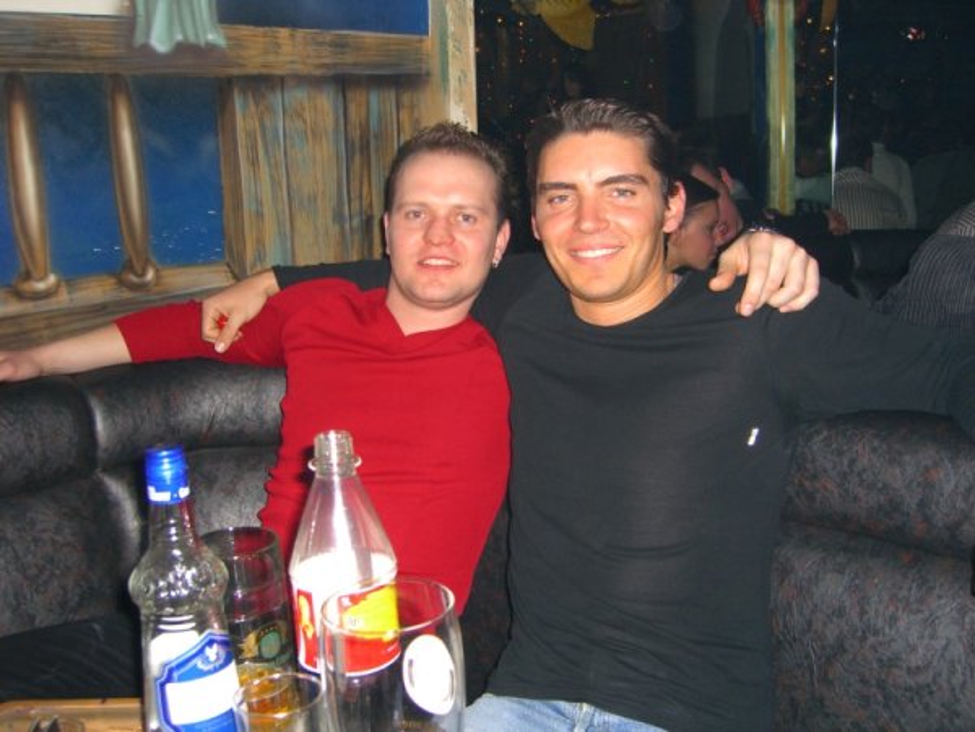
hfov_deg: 49.0
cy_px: 366
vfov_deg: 37.7
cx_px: 488
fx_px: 1070
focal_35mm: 38
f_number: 2.8
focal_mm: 7.9
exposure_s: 1/60
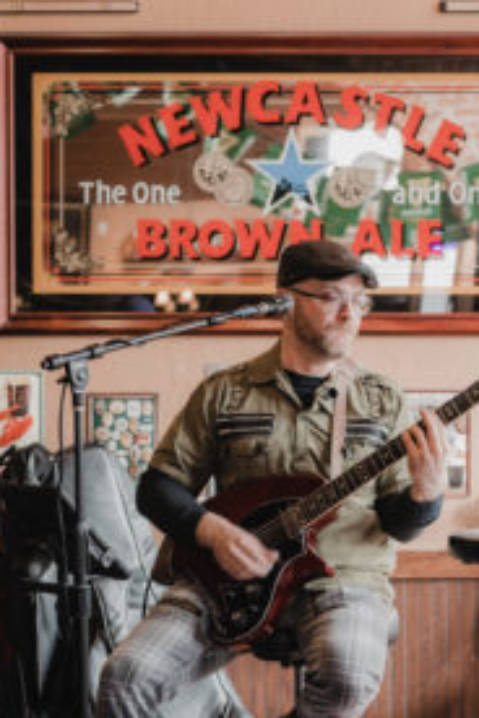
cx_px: 289
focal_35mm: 76
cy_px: 479
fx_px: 1517
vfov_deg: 26.5
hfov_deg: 17.9
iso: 2000
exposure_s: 1/125
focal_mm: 50
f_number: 2.8
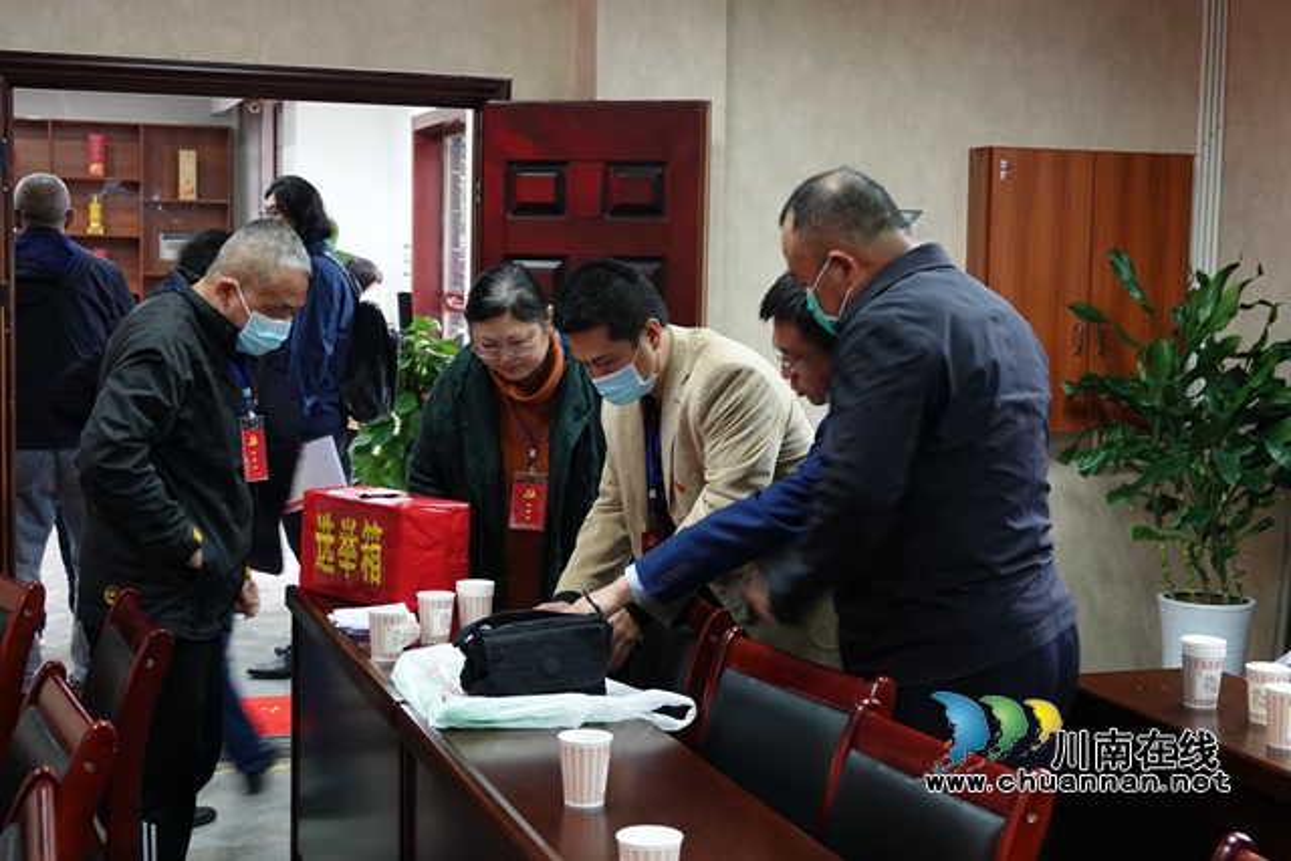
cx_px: 646
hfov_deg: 38.2
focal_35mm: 52
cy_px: 430
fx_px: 1865
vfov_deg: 26.0
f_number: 3.2
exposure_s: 1/20
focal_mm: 18.92
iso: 800
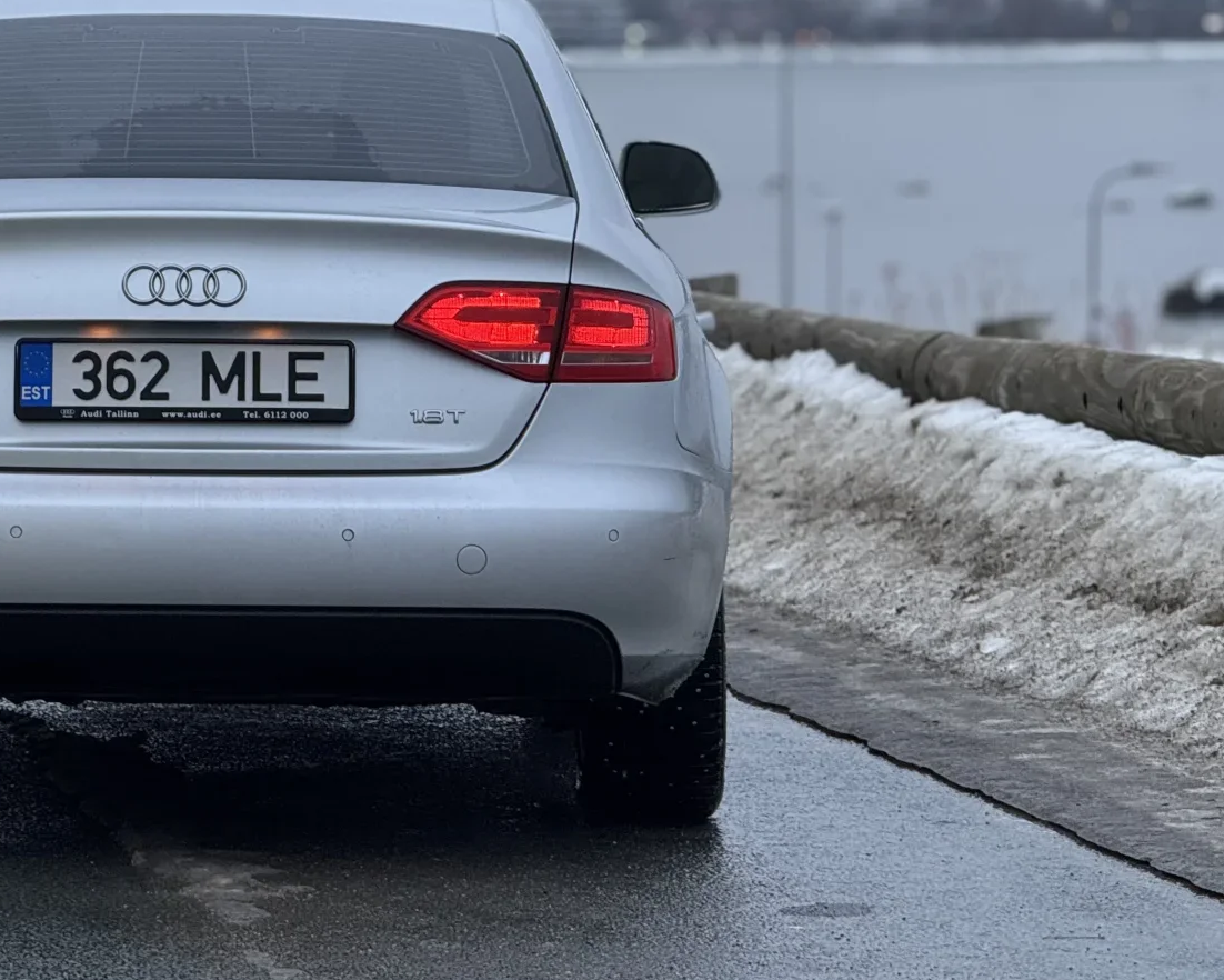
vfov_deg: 7.6
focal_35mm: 204
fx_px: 7391
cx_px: 197
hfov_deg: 9.4
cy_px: 320
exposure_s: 1/99
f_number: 2.8
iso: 160
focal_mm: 15.66
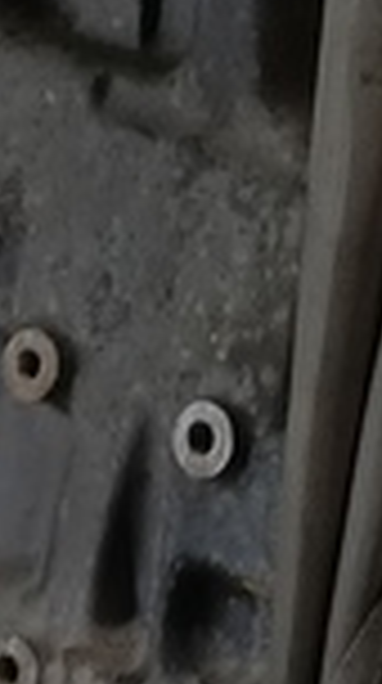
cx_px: -76
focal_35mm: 169
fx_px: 3057
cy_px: -180
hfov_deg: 7.1
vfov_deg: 12.4
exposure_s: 1/50
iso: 153
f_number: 1.6
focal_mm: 4.11
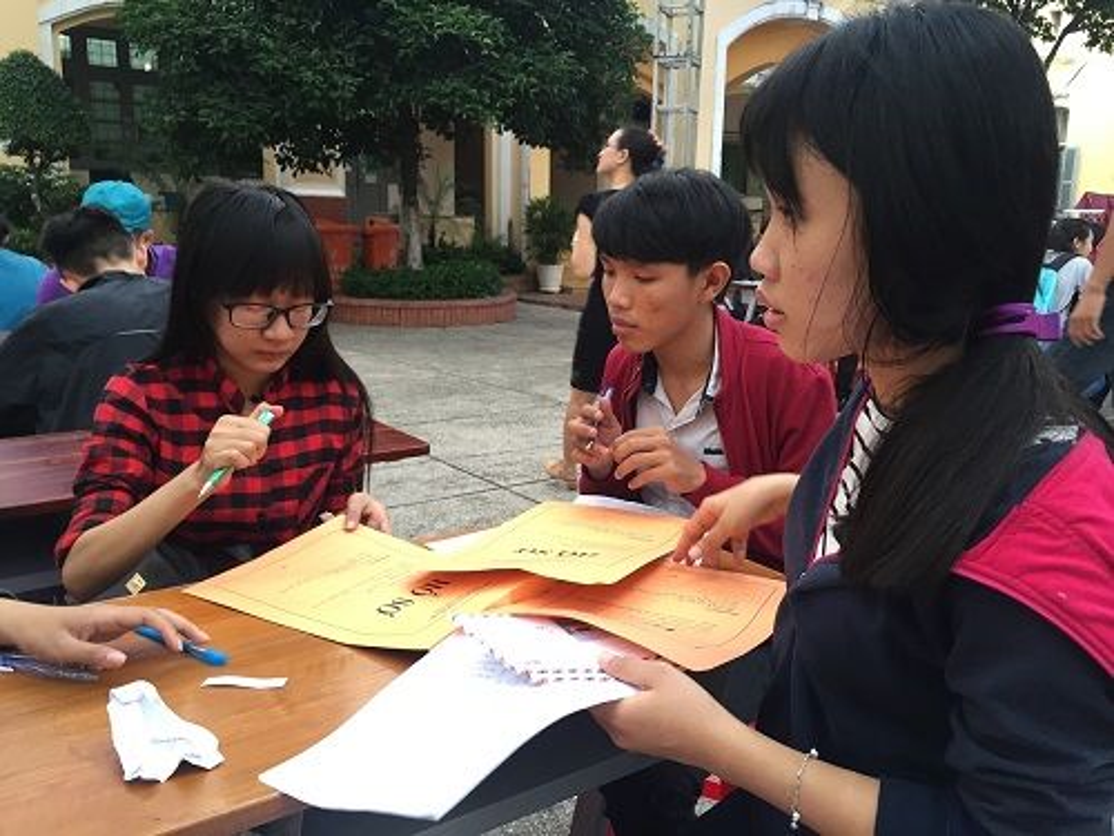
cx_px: 557
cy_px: 418
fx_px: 933
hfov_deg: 61.7
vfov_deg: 48.2
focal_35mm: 29
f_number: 2.2
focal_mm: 4.15
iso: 80
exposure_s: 1/30
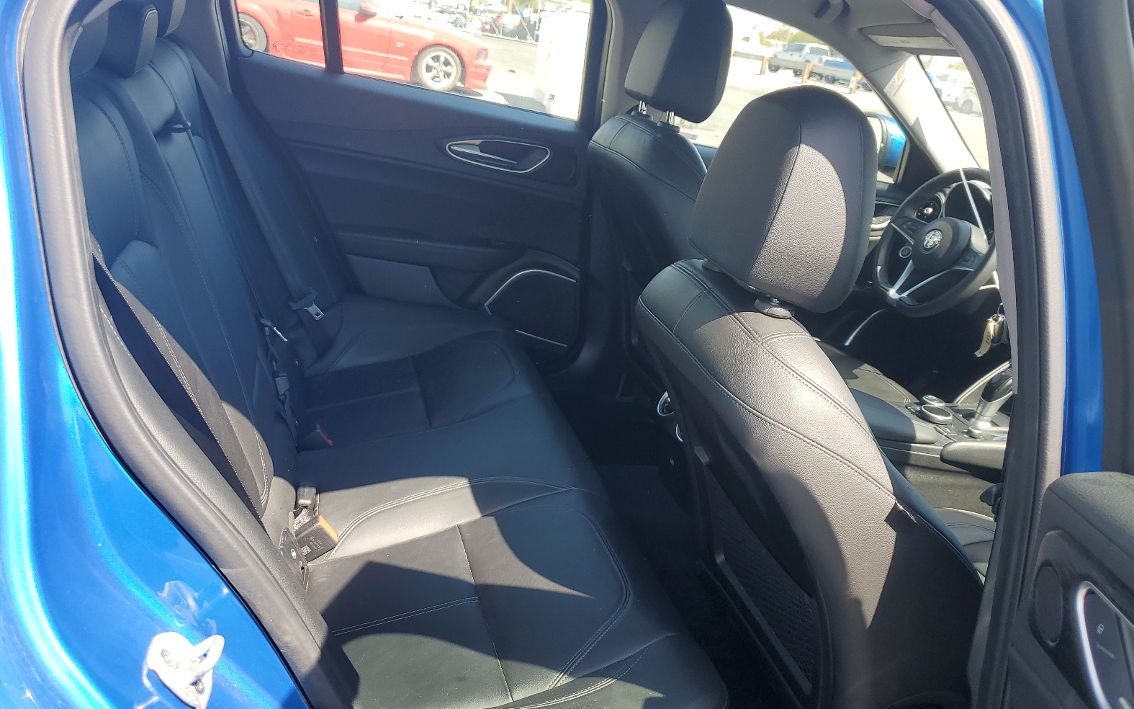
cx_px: 563
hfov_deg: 66.5
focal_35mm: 28
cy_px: 393
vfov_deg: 44.5
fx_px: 865
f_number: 1.5
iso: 50
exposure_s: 1/500
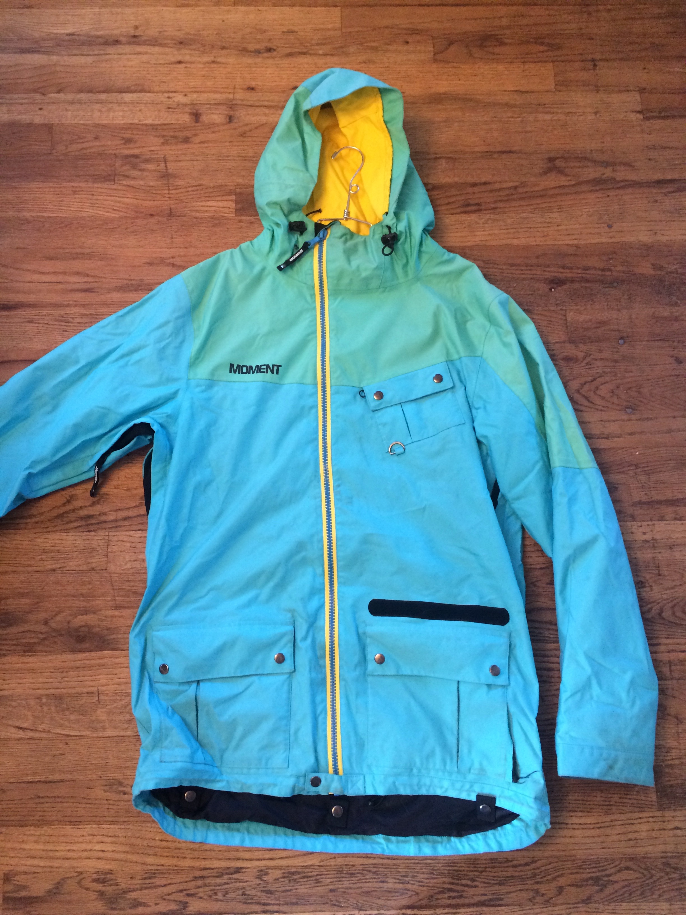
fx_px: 766
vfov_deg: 61.7
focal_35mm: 29
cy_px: 458
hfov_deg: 48.2
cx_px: 343
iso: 250
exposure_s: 1/30
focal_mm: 4.15
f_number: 2.2
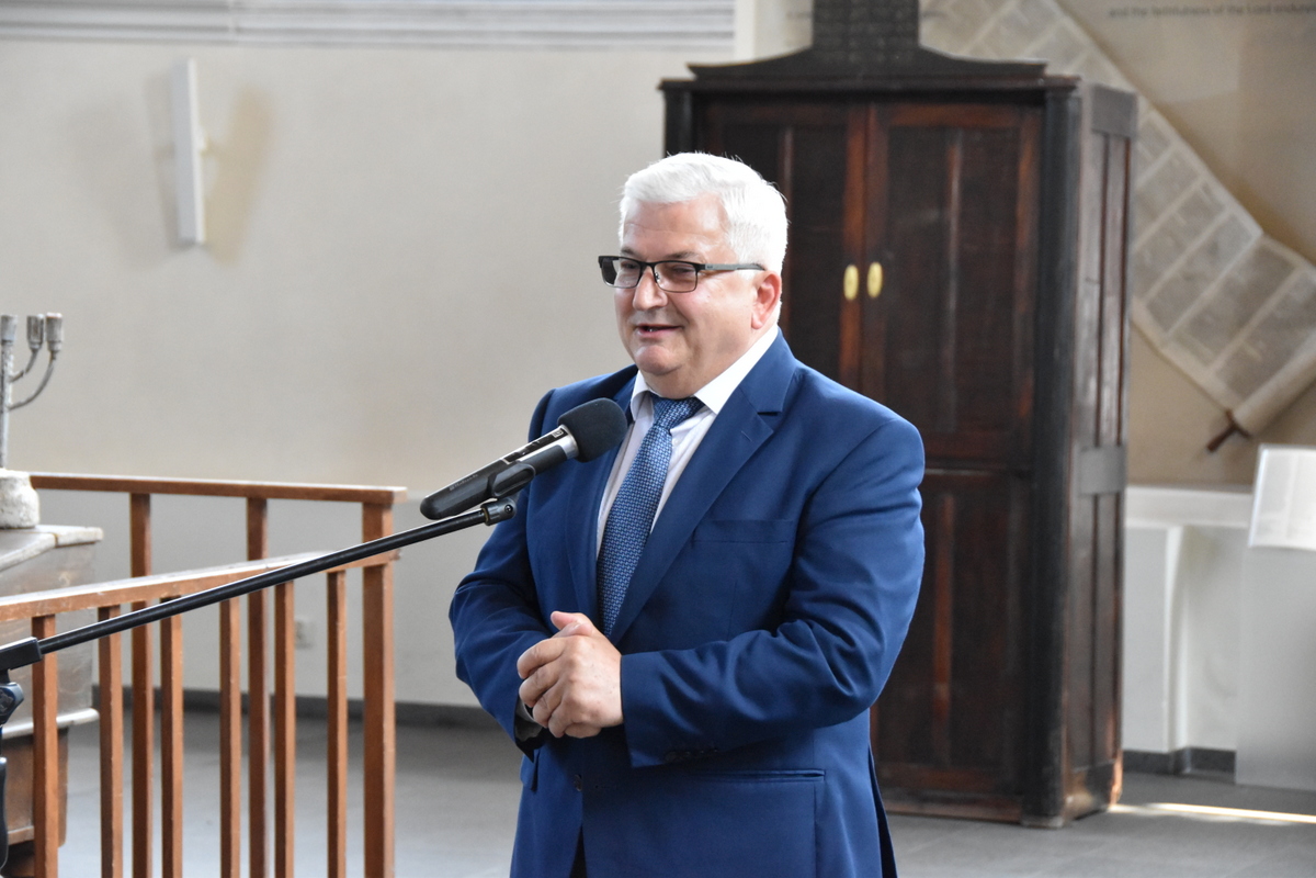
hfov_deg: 16.7
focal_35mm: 123
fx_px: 4496
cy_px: 439
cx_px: 658
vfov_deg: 11.1
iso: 4500
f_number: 5
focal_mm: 82
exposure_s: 1/125
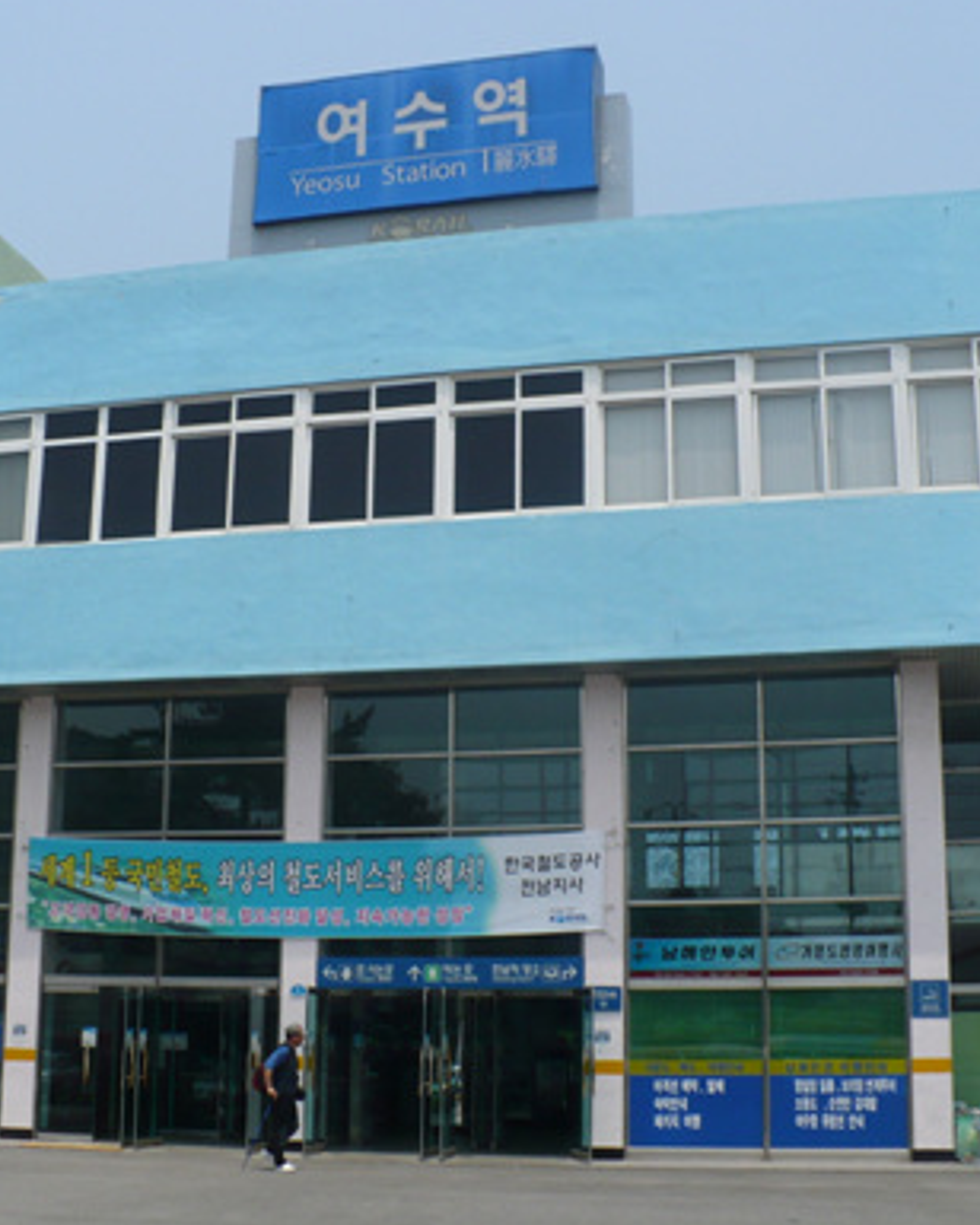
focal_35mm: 49
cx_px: 447
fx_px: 1777
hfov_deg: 30.8
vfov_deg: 38.0
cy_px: 605
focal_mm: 6.1
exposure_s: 1/250
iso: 100
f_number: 8
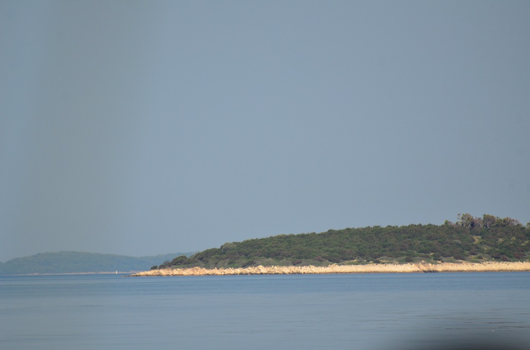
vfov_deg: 3.0
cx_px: 265
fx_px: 6609
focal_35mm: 450
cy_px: 175
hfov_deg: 4.6
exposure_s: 1/2000
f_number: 5.6
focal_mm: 300
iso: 400
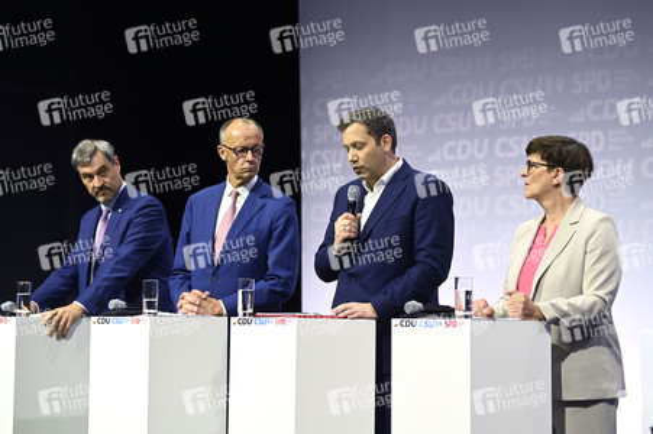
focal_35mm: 135
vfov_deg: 10.1
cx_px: 326
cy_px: 217
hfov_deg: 15.2
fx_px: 2447
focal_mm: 135
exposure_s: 1/500
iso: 2500
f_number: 4
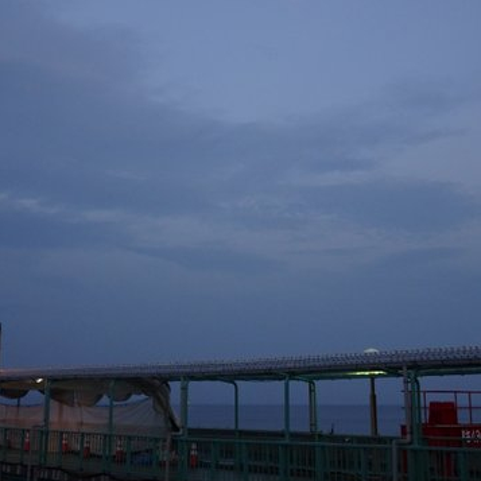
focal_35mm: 57
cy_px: 170
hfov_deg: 30.0
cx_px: 240
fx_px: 896
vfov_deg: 29.9
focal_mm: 8.18
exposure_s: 1/50
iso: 320
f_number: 4.5
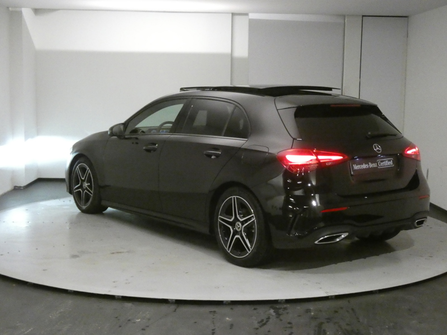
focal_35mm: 50
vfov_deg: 29.1
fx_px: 646
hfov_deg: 38.2
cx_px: 224
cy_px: 168
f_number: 3.9
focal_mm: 9
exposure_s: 1/125
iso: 2500
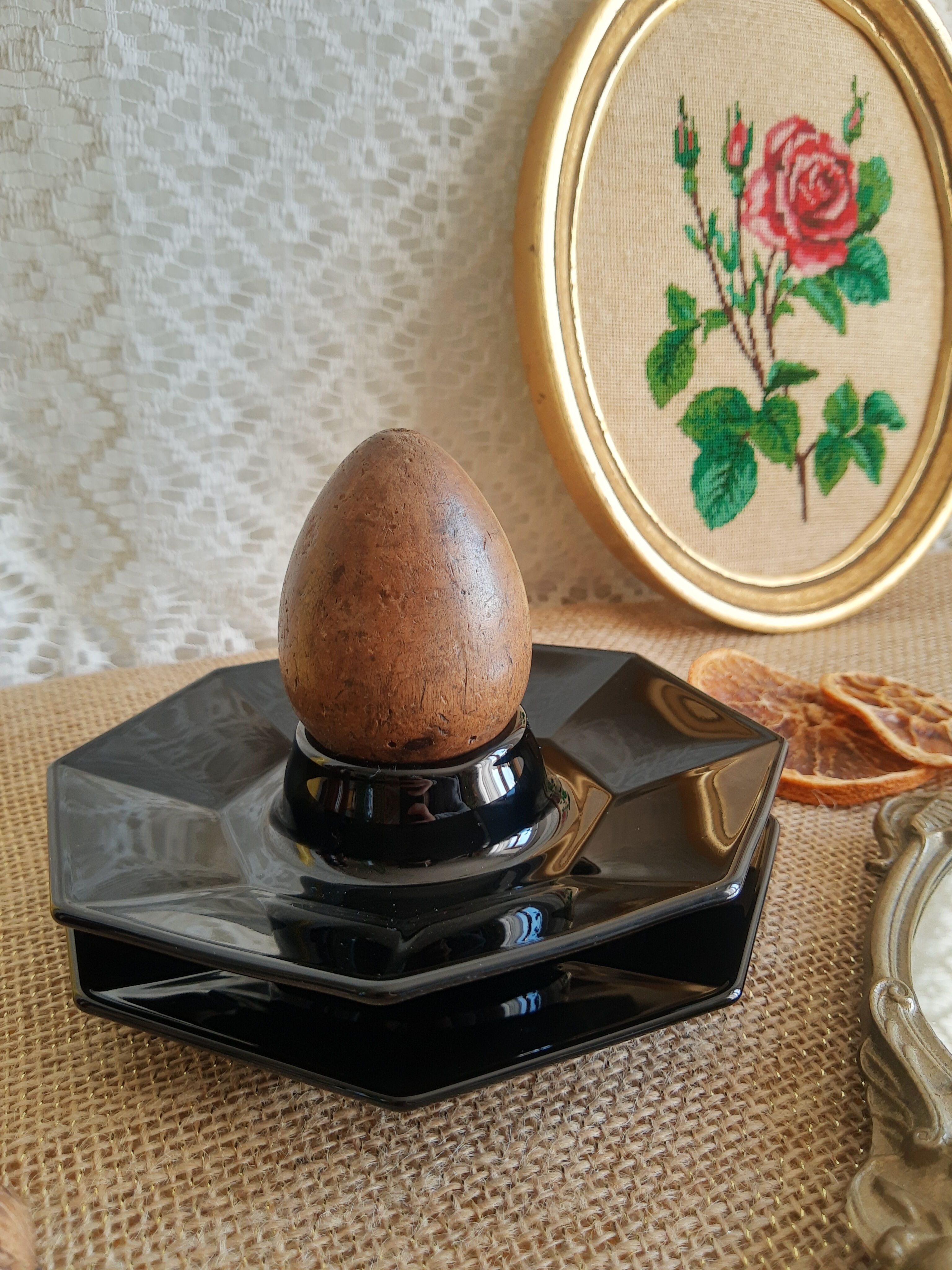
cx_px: 476
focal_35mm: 26
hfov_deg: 53.1
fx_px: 953
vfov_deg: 67.3
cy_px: 635
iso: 94
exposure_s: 1/100
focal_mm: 3.95
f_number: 1.8
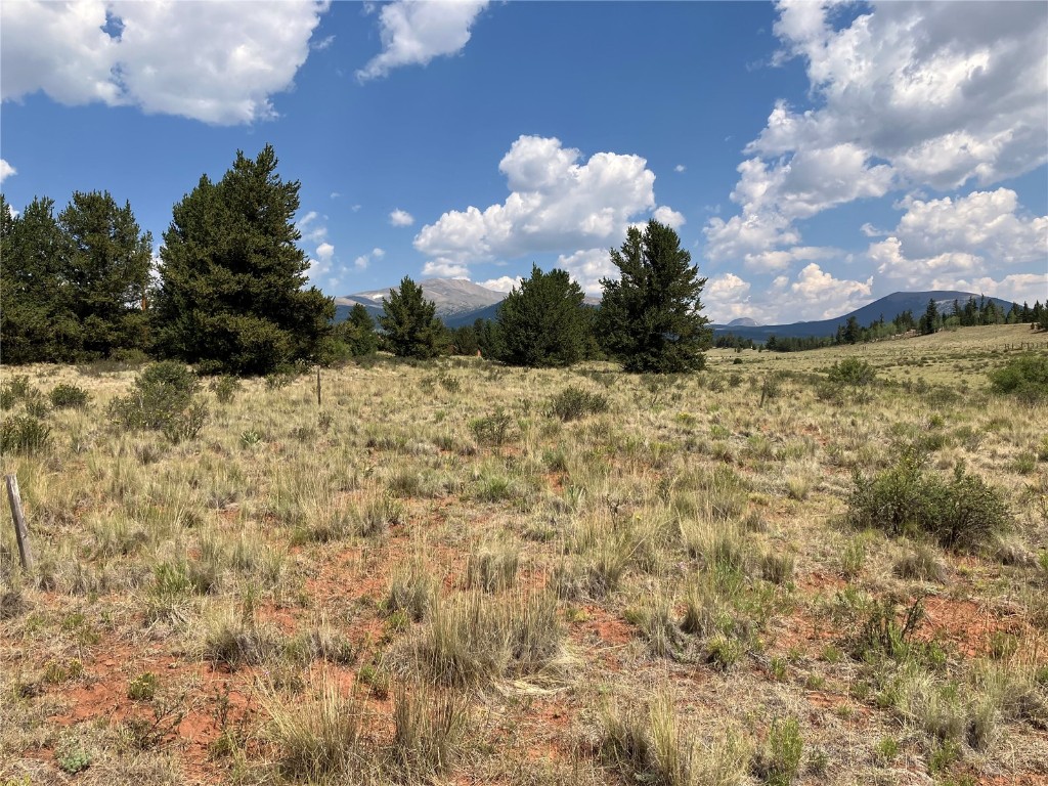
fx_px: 848
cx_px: 524
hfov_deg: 63.4
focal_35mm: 28
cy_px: 393
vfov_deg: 49.7
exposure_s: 1/2667
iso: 32
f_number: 1.8
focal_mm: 3.99
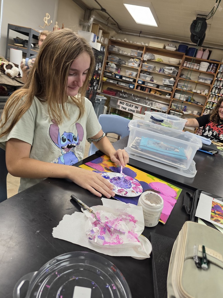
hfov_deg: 58.9
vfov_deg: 73.9
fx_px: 198
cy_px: 149
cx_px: 112
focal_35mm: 23
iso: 160
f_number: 1.7
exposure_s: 1/120
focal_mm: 6.3
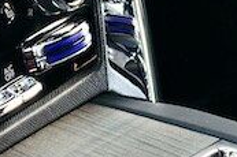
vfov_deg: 4.4
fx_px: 2045
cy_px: -87
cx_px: 210
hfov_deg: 6.6
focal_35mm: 311
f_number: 4
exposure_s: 1/100
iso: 1000
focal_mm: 42
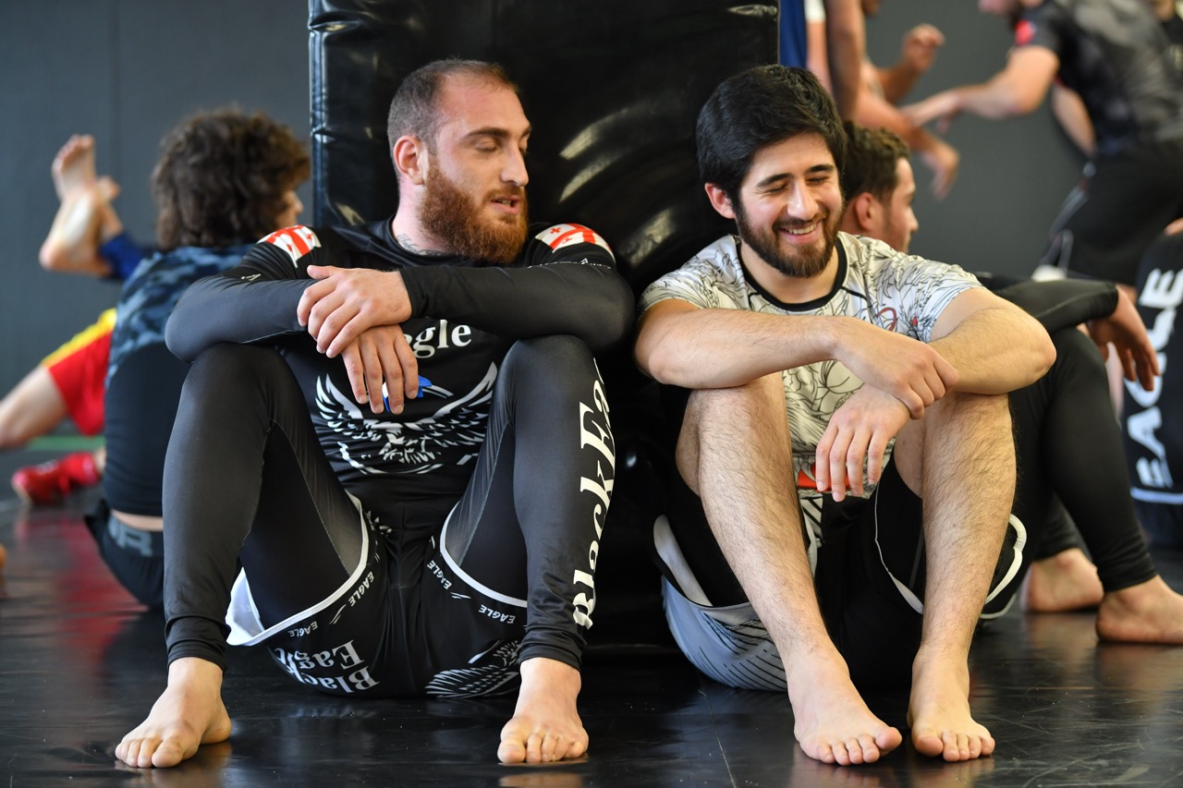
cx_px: 592
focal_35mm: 100
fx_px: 3285
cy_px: 394
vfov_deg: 13.7
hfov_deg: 20.4
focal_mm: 100
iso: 1250
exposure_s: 1/250
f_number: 2.8
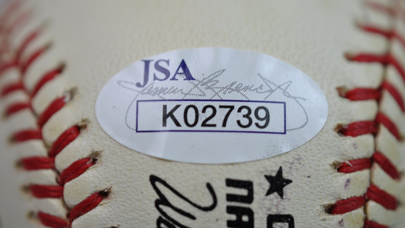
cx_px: 203
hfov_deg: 33.3
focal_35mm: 63
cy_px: 95
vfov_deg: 19.1
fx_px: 677
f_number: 4.5
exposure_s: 1/80
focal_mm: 40
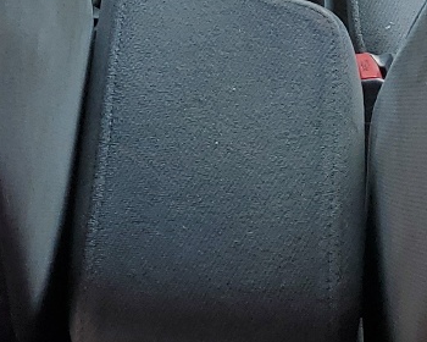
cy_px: -324
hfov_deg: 16.6
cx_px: 163
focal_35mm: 116
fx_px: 1466
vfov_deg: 12.0
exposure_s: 1/159
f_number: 1.5
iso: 50
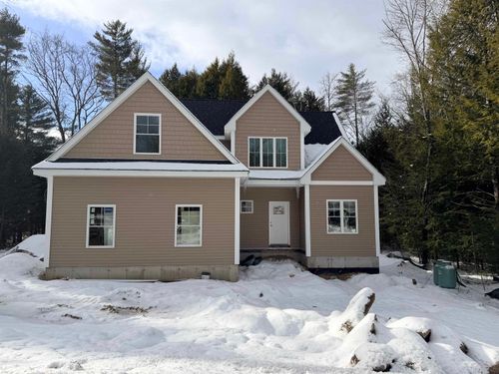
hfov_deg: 71.6
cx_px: 250
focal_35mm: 24
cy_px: 187
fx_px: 346
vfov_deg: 56.8
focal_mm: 6.76
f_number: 1.78
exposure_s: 1/6711
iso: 80
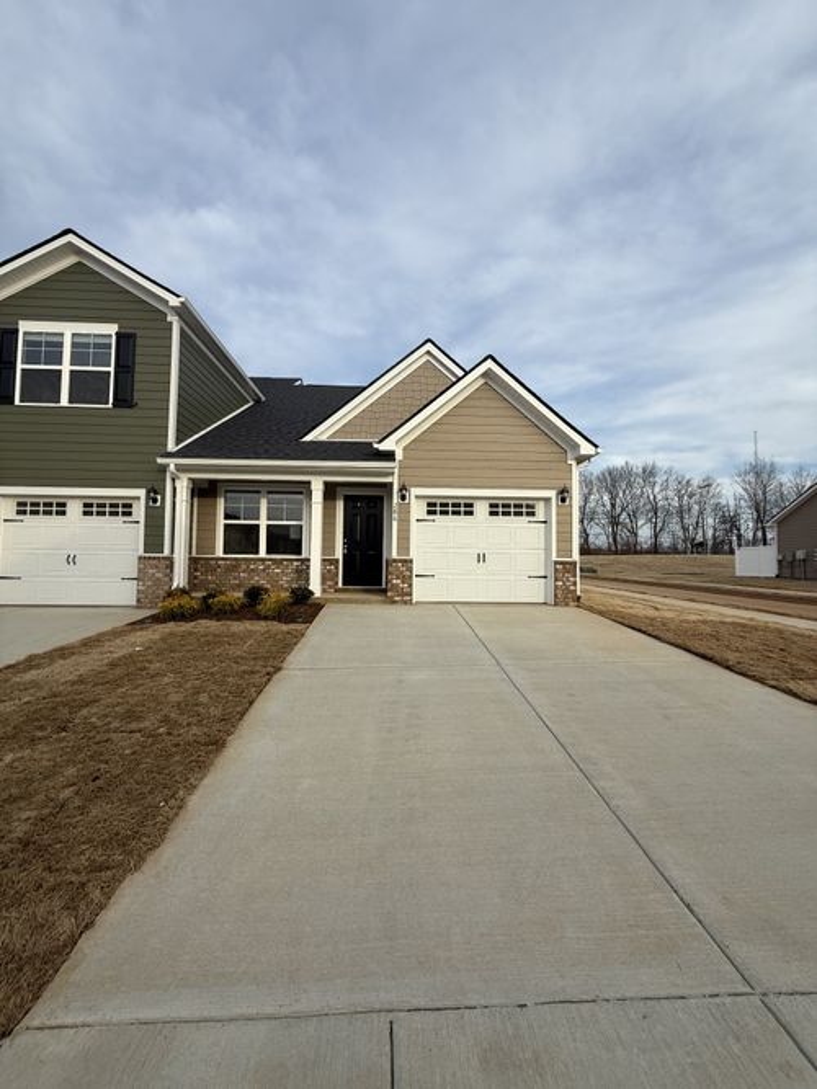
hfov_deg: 85.7
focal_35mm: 14
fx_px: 441
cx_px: 408
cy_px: 544
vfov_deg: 102.1
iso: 50
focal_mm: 2.22
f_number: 2.2
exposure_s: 1/1017
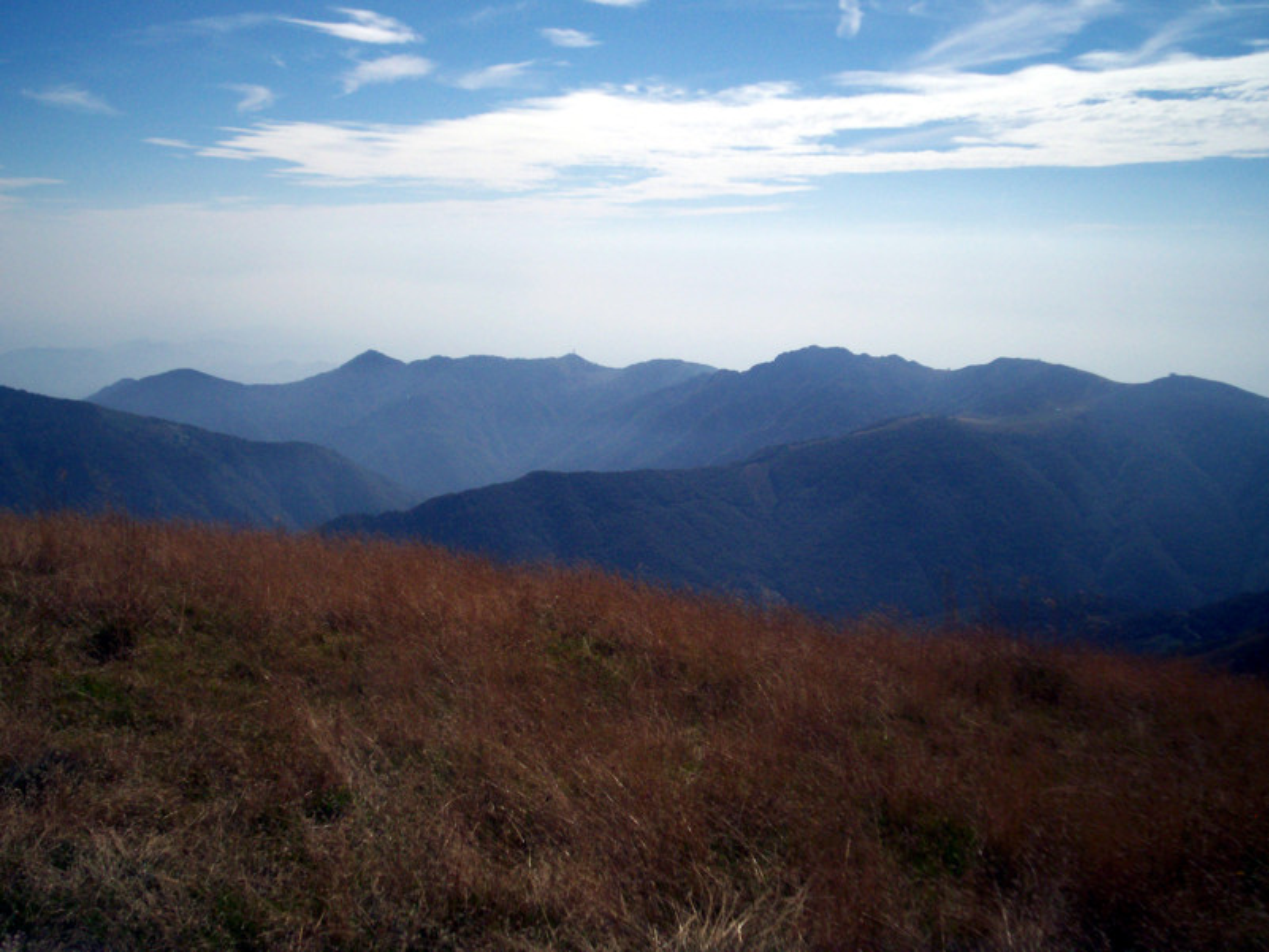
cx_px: 634
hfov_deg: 51.3
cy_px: 476
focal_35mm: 36
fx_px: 1320
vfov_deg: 39.7
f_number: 4.5
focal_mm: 5.9
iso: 100
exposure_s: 1/2000
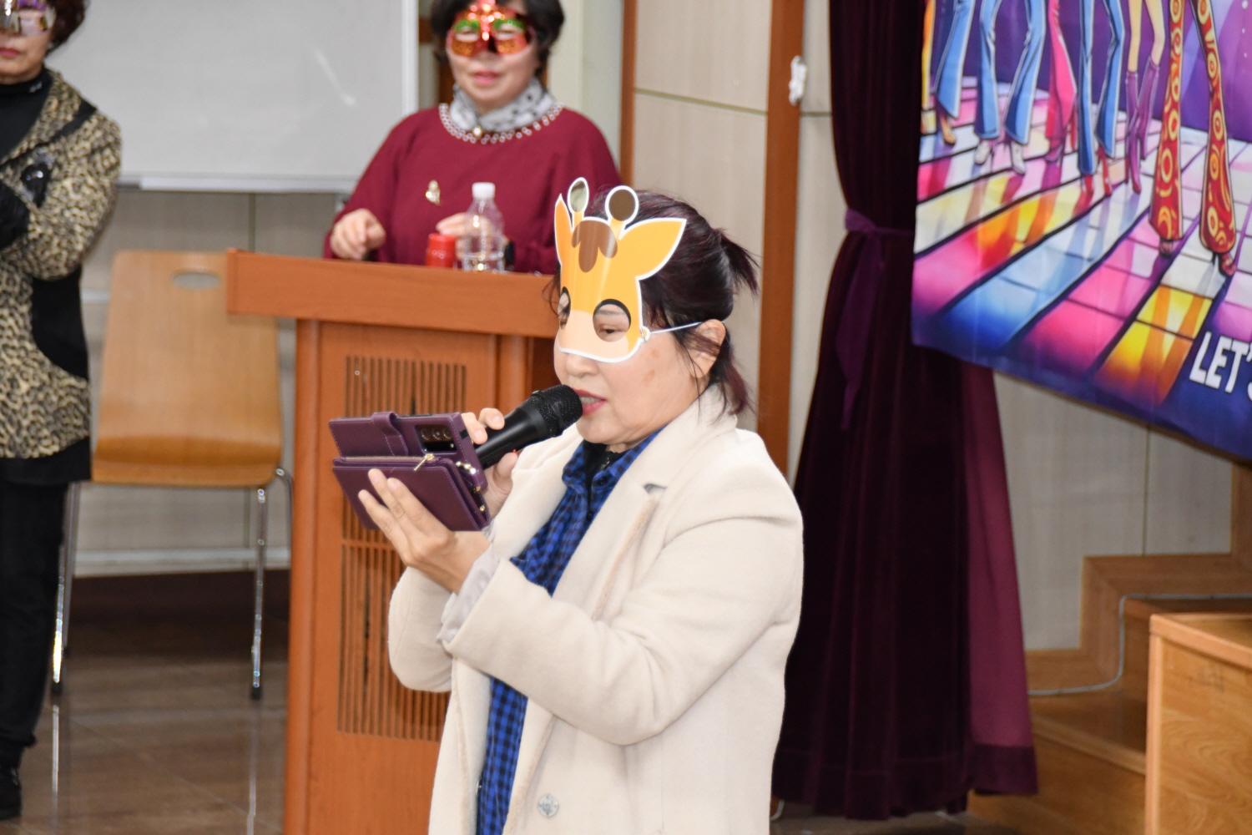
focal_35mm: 157
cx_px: 626
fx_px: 5460
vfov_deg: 8.7
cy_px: 418
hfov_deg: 13.1
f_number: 5.6
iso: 3200
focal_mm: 105
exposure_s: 1/60
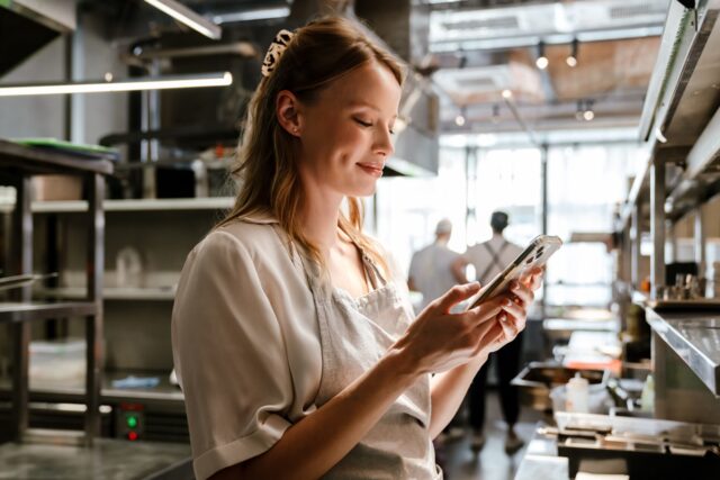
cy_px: 240
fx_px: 700
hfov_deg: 54.4
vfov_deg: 37.9
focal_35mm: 35
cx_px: 360
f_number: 2.8
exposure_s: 1/80
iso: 1600
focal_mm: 35
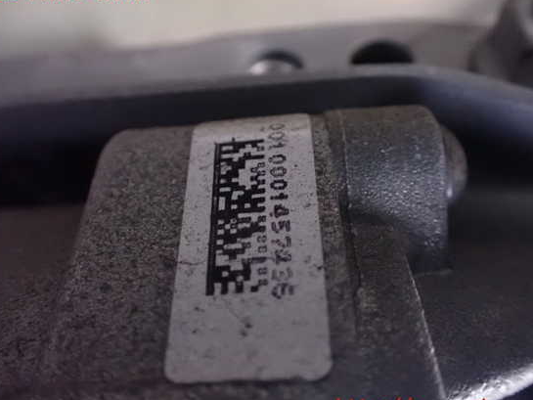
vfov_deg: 43.0
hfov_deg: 55.3
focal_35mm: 33
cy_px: 200
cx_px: 264
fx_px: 508
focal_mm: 5.4
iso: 1600
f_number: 2.3
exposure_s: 1/20
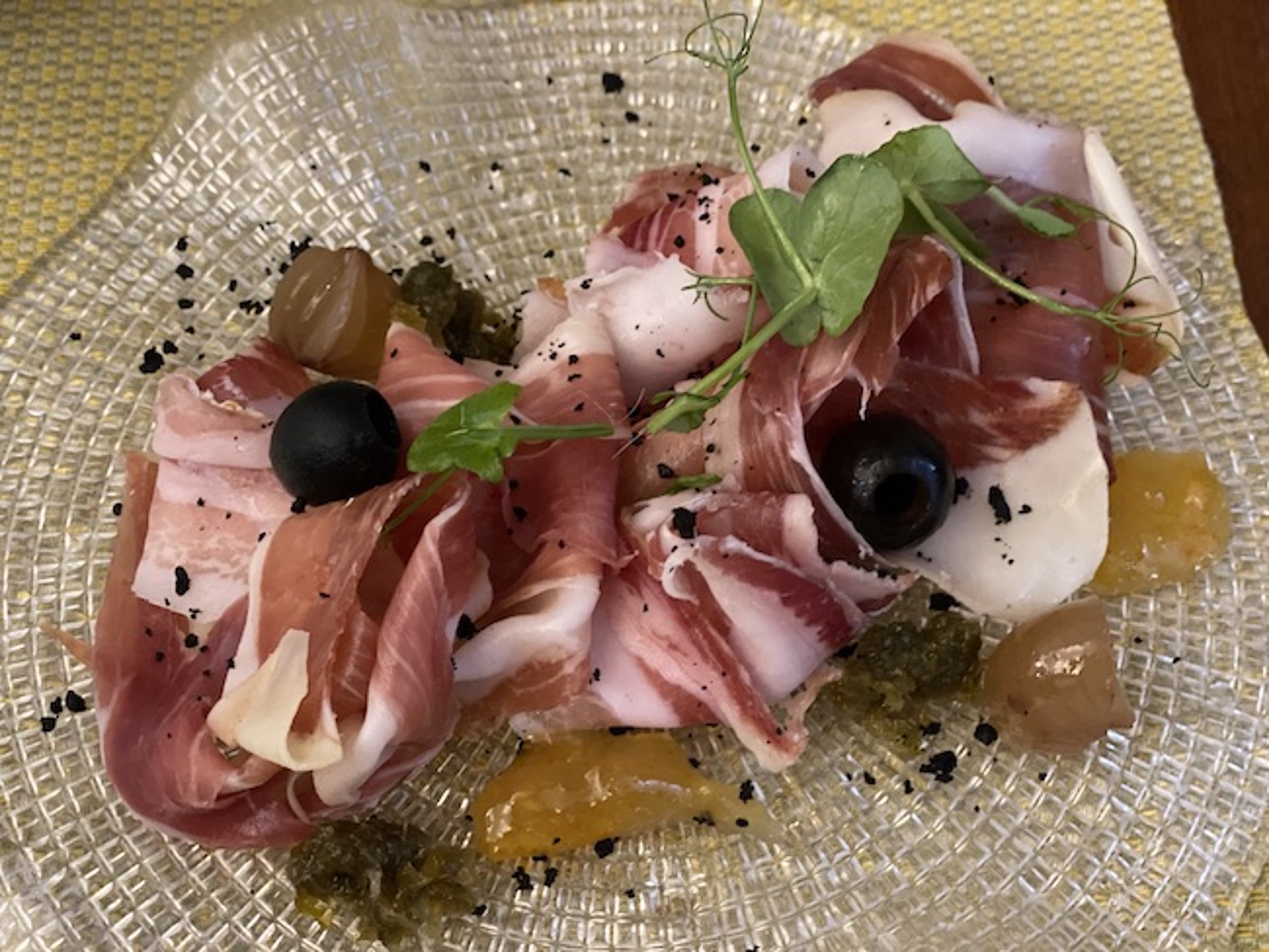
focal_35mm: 52
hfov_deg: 36.8
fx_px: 1907
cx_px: 634
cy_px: 476
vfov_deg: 28.1
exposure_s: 1/17
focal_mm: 6
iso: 400
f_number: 2
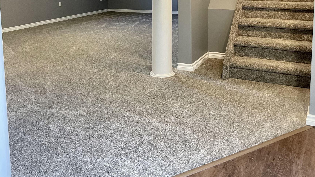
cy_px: 11
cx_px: 157
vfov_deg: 29.6
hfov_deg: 52.8
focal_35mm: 38
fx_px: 317
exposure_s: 1/60
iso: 250
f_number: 1.6
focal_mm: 4.2
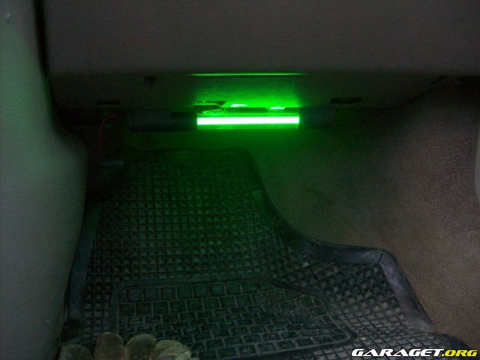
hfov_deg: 51.4
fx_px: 499
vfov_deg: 39.7
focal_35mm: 36
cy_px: 180
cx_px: 240
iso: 200
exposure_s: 1/8
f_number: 2.7
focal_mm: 6
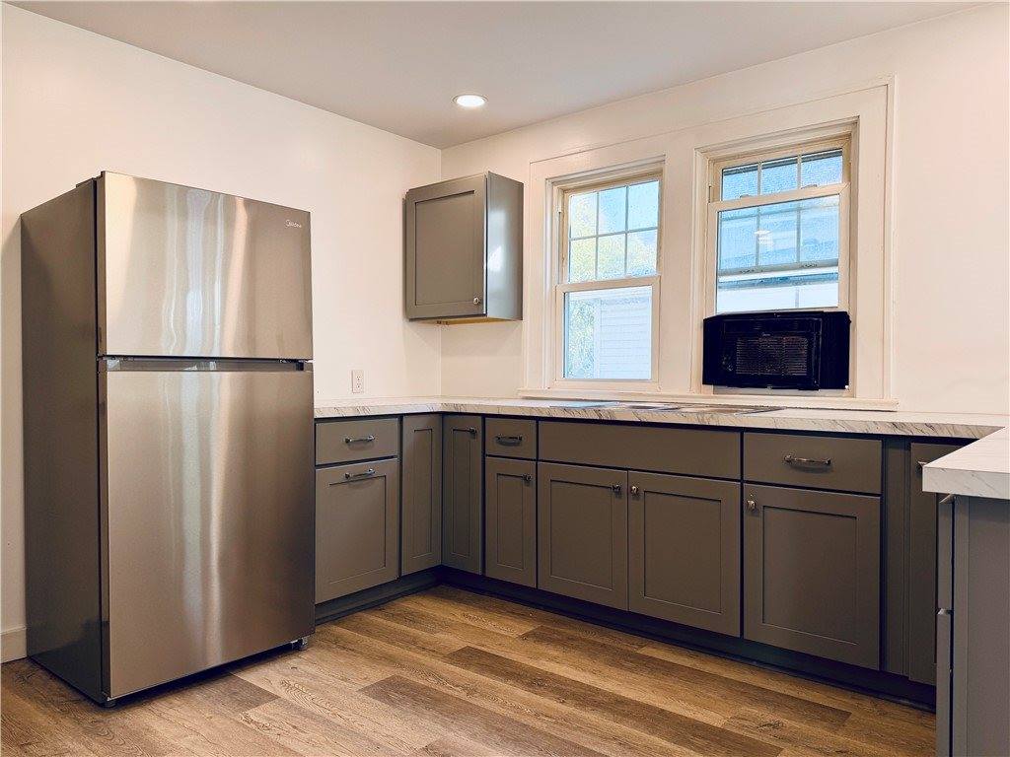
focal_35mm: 24
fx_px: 700
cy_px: 378
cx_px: 505
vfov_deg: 56.8
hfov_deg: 71.6
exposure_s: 1/138
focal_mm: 6.76
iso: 50
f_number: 1.78
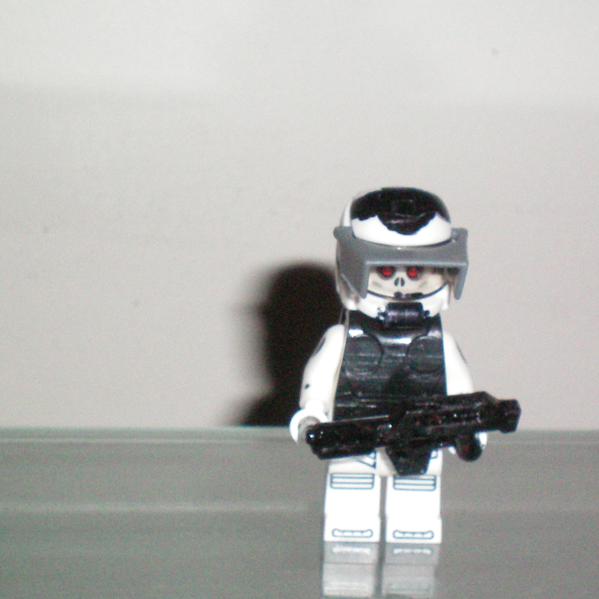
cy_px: 395
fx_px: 1821
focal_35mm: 93
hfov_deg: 18.6
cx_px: 408
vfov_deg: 18.6
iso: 400
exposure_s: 1/60
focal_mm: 8.4
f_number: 5.2
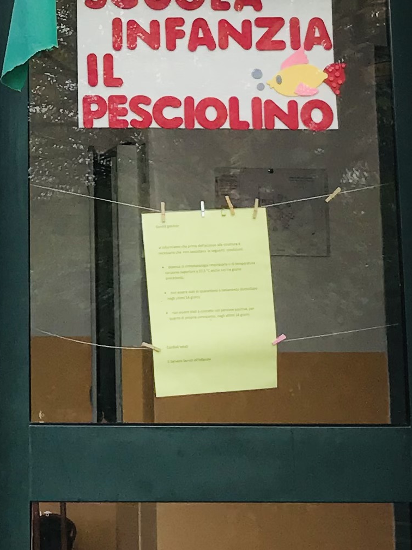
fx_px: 1777
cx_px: -29
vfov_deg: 16.9
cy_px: -79
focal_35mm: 112
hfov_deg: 13.0
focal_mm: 3.99
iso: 20
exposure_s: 1/602
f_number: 1.8
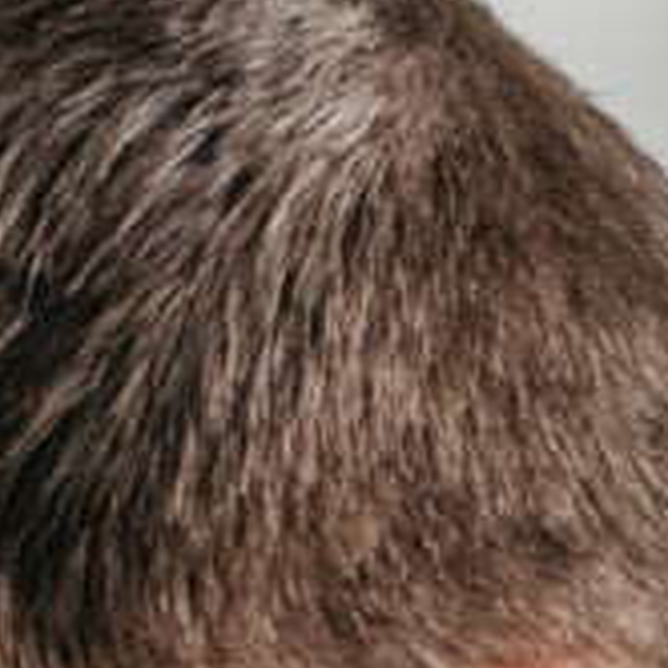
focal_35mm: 262
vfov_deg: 6.5
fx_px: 5720
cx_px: 52
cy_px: 1183
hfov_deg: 6.7
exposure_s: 1/160
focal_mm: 50
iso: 100
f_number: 4
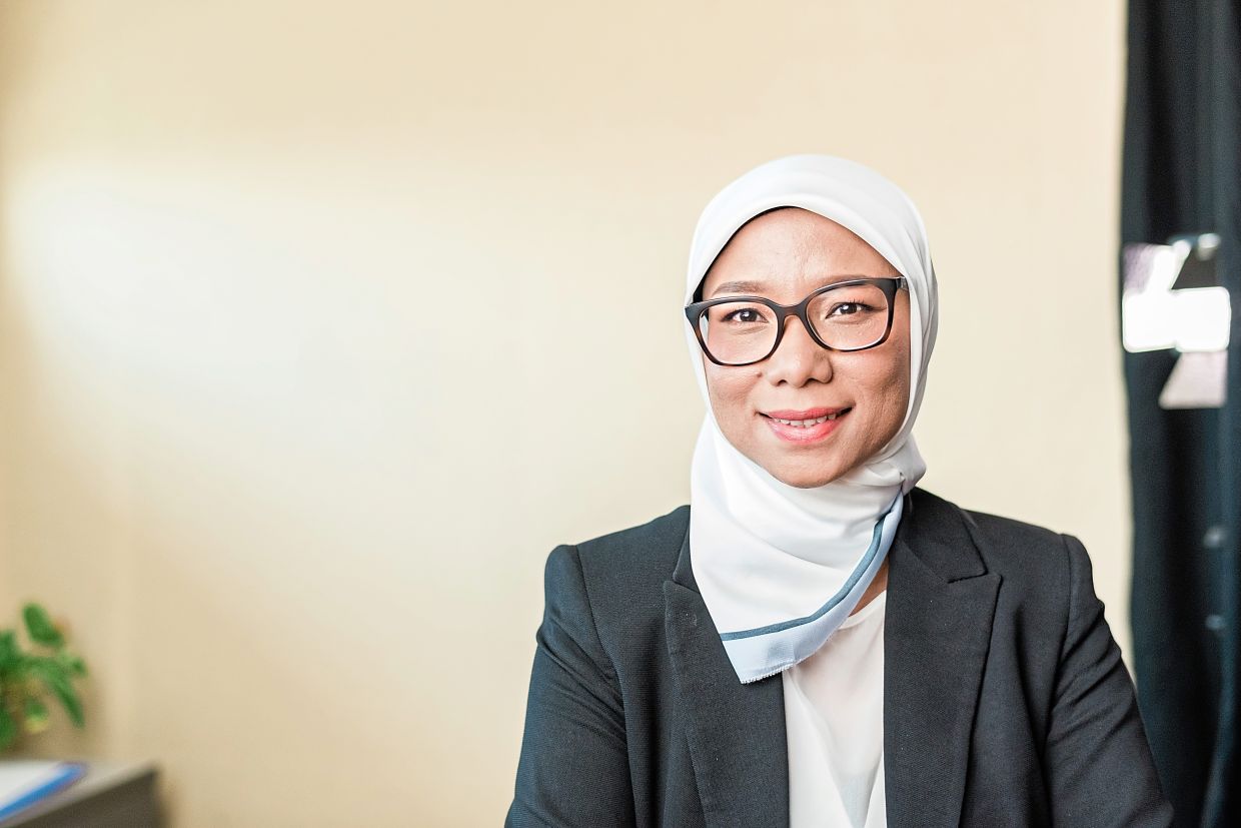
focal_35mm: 58
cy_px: 414
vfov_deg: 23.4
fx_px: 1999
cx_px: 620
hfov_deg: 34.5
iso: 1600
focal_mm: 58
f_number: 2.5
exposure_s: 1/800
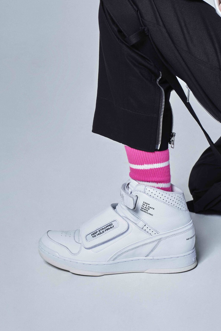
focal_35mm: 84
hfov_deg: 16.3
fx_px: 773
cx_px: 128
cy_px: 154
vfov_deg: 24.2
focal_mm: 45.5
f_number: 5.6
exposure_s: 1/125
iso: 100
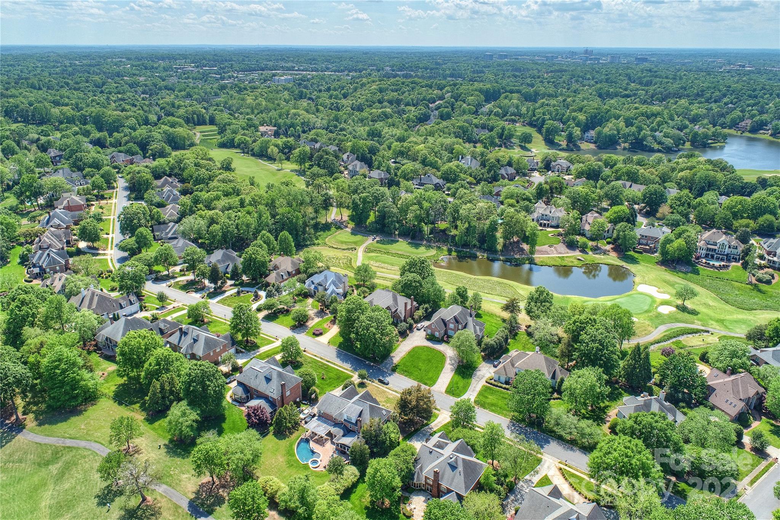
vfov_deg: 53.1
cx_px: 390
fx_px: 520
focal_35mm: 24
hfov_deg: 73.7
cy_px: 260
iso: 100
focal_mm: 8.8
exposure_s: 1/240
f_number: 7.1
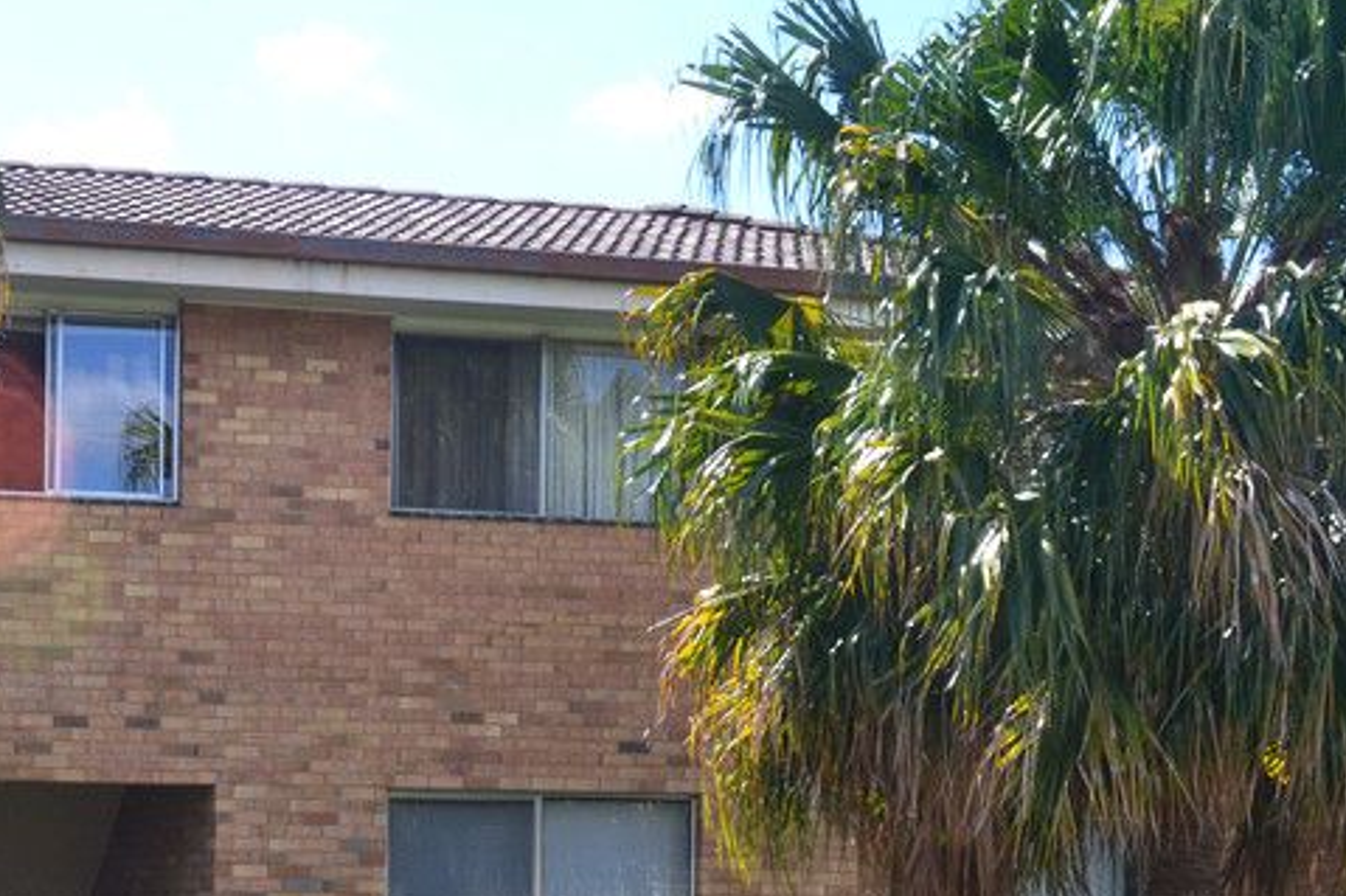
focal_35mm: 77
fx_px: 2878
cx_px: 166
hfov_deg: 25.6
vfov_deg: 17.4
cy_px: 838
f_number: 10
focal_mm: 24
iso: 400
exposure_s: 1/160
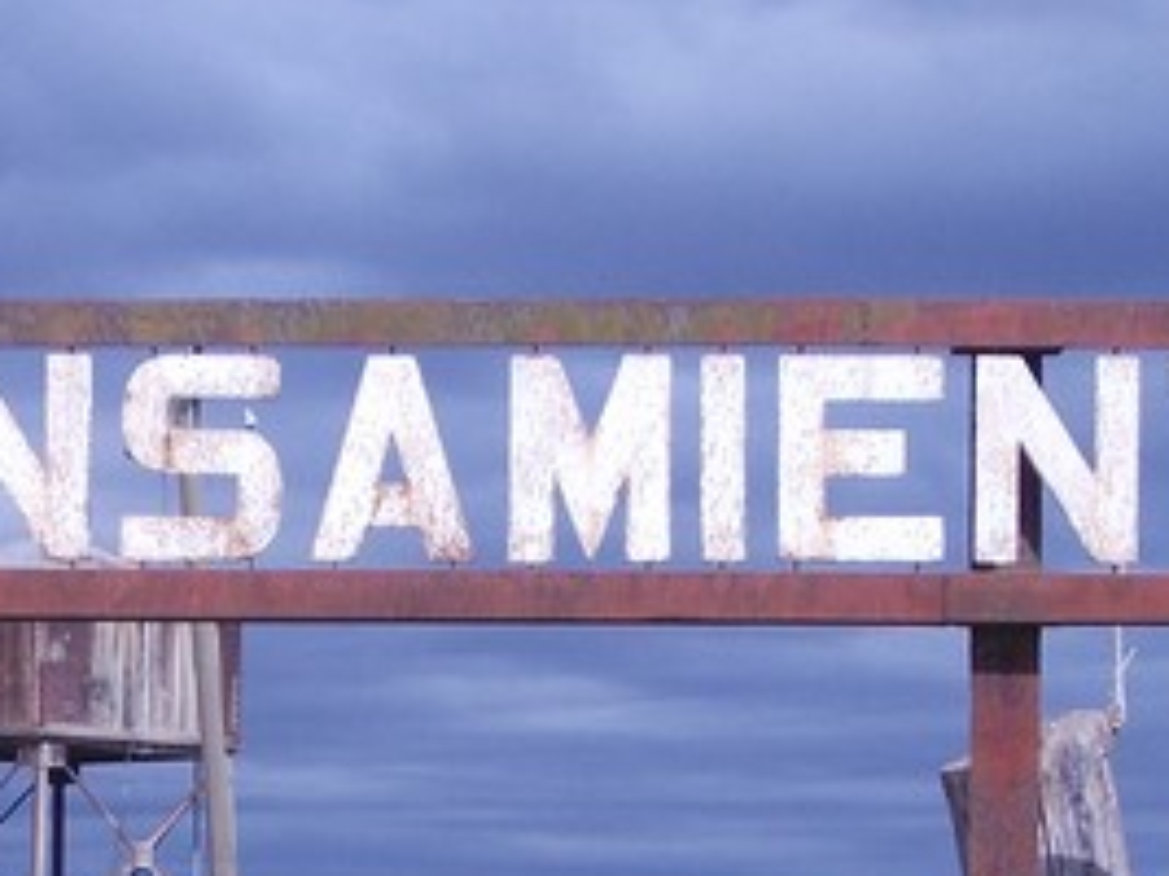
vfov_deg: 13.3
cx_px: 346
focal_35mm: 109
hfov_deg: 18.0
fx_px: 3679
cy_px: 1003
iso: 80
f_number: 6.2
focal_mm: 5.3
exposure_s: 1/400
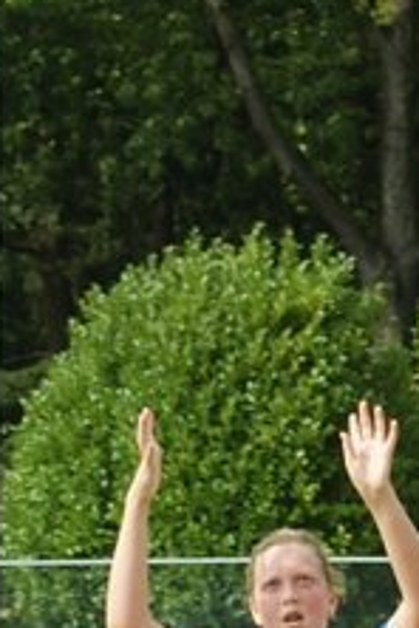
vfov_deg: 7.3
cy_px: 455
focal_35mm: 284
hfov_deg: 4.8
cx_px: 136
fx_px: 4953
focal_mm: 35
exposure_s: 1/320
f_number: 4.5
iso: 100
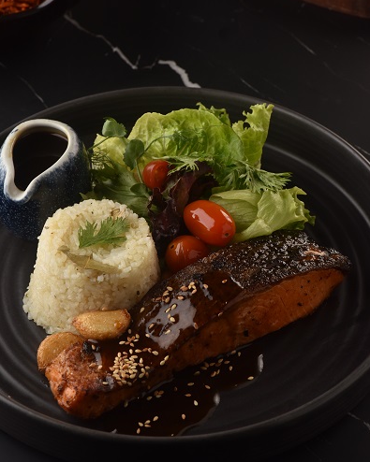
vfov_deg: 16.9
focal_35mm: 114
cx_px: 185
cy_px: 228
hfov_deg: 13.5
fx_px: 1561
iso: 400
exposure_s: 1/80
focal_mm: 100
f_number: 13
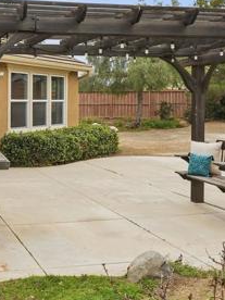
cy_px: 97
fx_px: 494
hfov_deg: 24.9
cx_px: 23
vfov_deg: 33.4
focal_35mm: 57
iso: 250
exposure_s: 1/1000
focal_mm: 16
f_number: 9
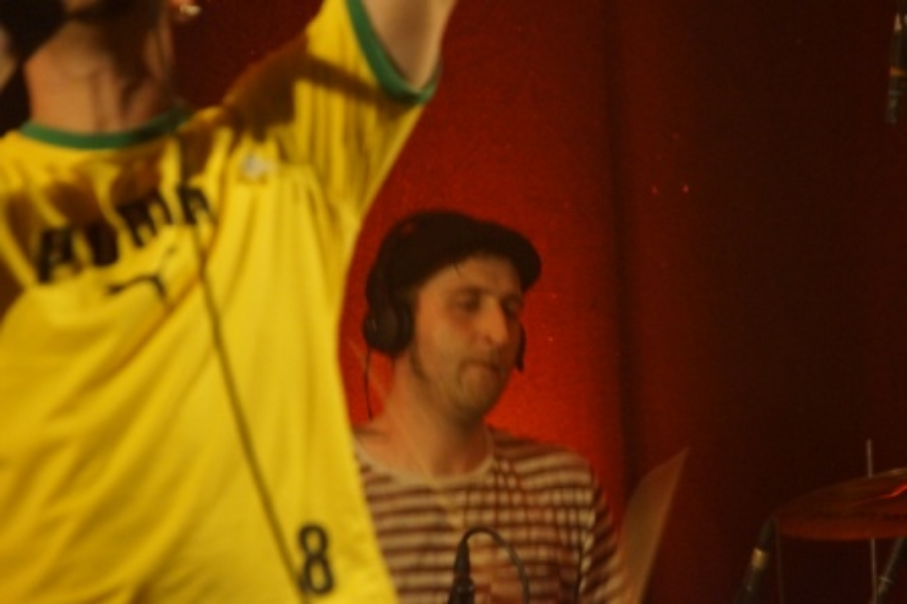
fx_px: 9441
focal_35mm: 375
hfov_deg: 5.5
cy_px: 302
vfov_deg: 3.7
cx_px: 454
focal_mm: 250
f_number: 6.3
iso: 3200
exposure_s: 1/25
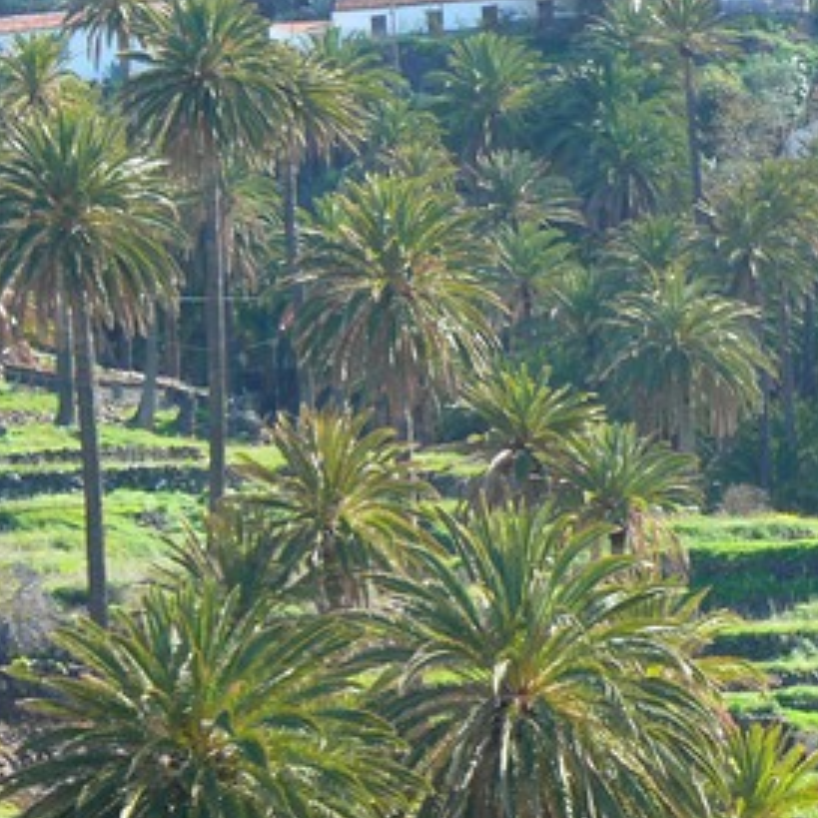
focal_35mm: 284
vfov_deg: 6.2
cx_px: 866
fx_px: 7593
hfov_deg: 6.1
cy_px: 270
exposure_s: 1/100
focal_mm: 24.7
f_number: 3.6
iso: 100
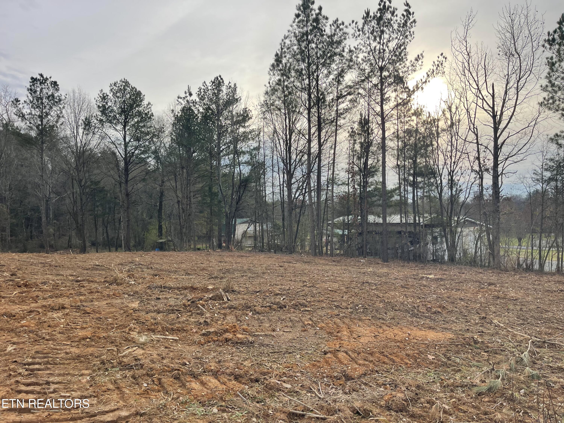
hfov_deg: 69.4
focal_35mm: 25
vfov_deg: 54.9
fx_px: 407
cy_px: 212
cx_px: 282
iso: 32
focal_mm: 5.1
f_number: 1.6
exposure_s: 1/1912
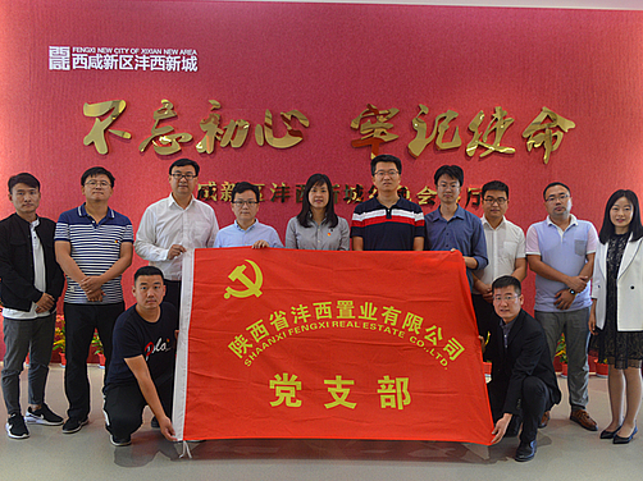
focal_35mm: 31
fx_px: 576
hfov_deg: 58.3
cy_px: 249
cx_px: 345
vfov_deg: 45.4
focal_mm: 18
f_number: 3.5
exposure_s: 1/15
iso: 450
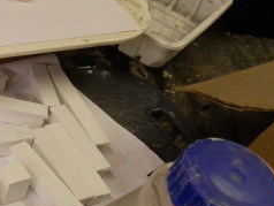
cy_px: 159
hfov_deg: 28.9
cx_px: 5
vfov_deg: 23.1
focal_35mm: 63
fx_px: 499
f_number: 3.1
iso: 160
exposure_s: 1/30
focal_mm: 5
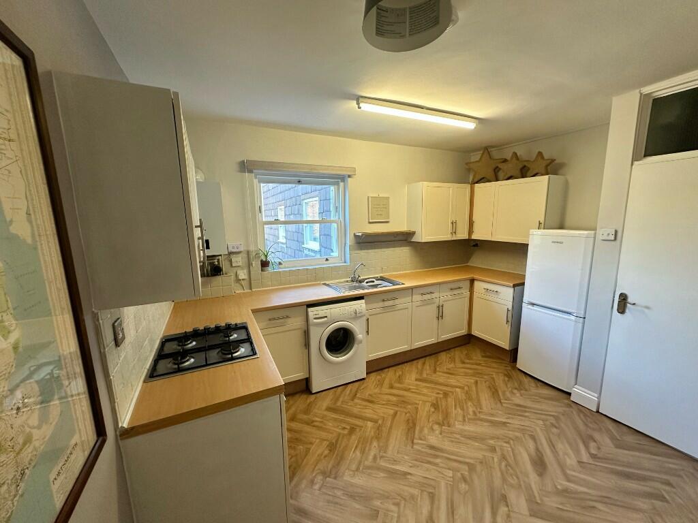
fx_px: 282
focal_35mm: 14
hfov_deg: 102.1
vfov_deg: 85.7
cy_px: 262
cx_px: 349
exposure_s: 1/100
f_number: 2.2
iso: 160
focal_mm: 2.22
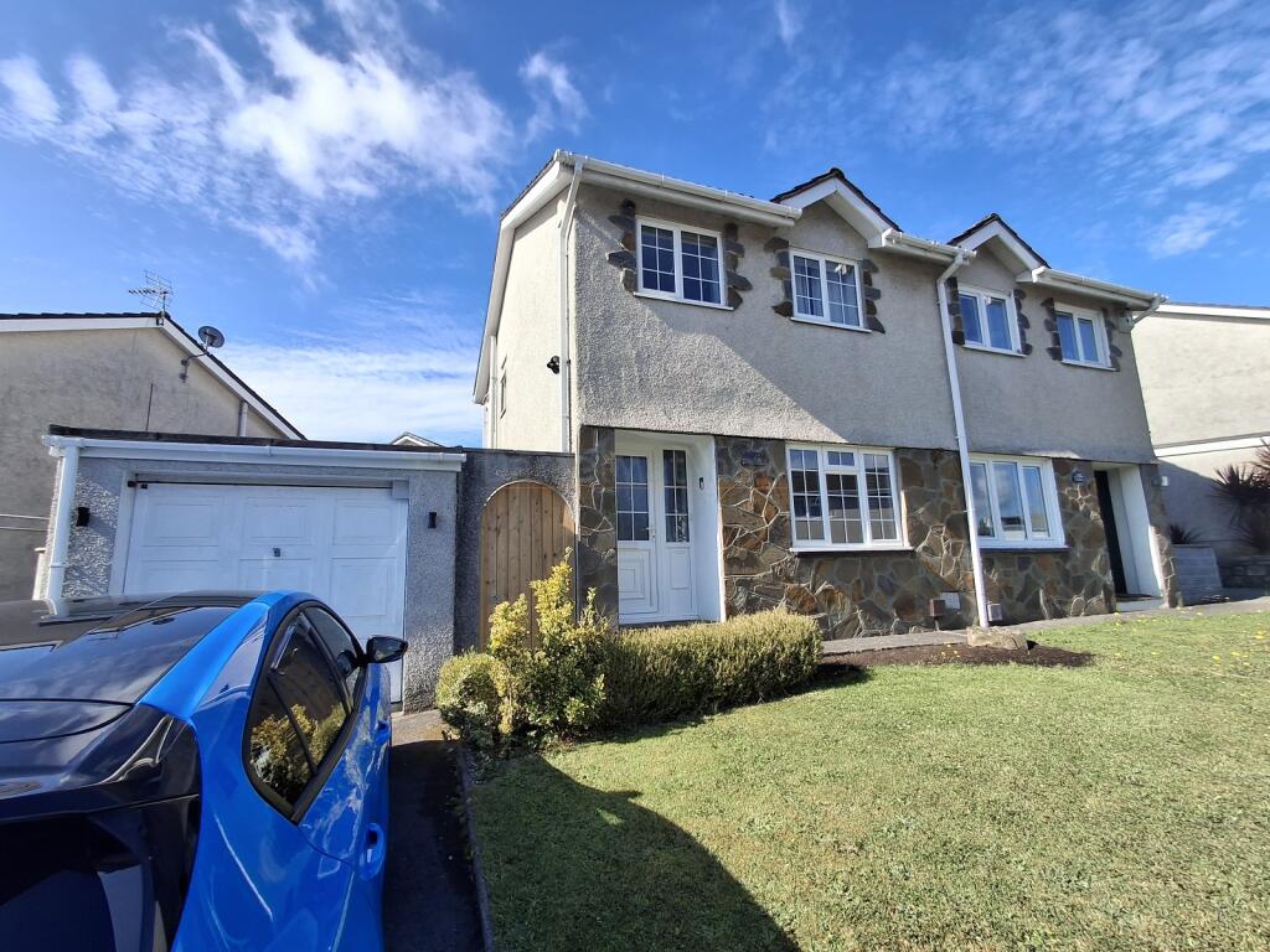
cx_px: 635
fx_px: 587
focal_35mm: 16
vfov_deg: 78.1
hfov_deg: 94.5
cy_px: 476
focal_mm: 1.64
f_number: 2.2
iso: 40
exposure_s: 1/1350
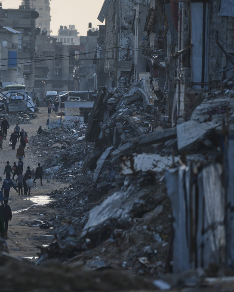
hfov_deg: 2.8
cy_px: 146
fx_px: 4709
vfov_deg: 3.6
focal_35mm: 544
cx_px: 33
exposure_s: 1/640
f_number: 5.6
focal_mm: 385
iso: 100
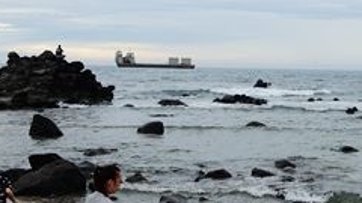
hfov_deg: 30.1
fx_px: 653
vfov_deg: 17.7
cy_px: 144
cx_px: 303
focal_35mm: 68
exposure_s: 1/250
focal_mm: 8.8
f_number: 4
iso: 125
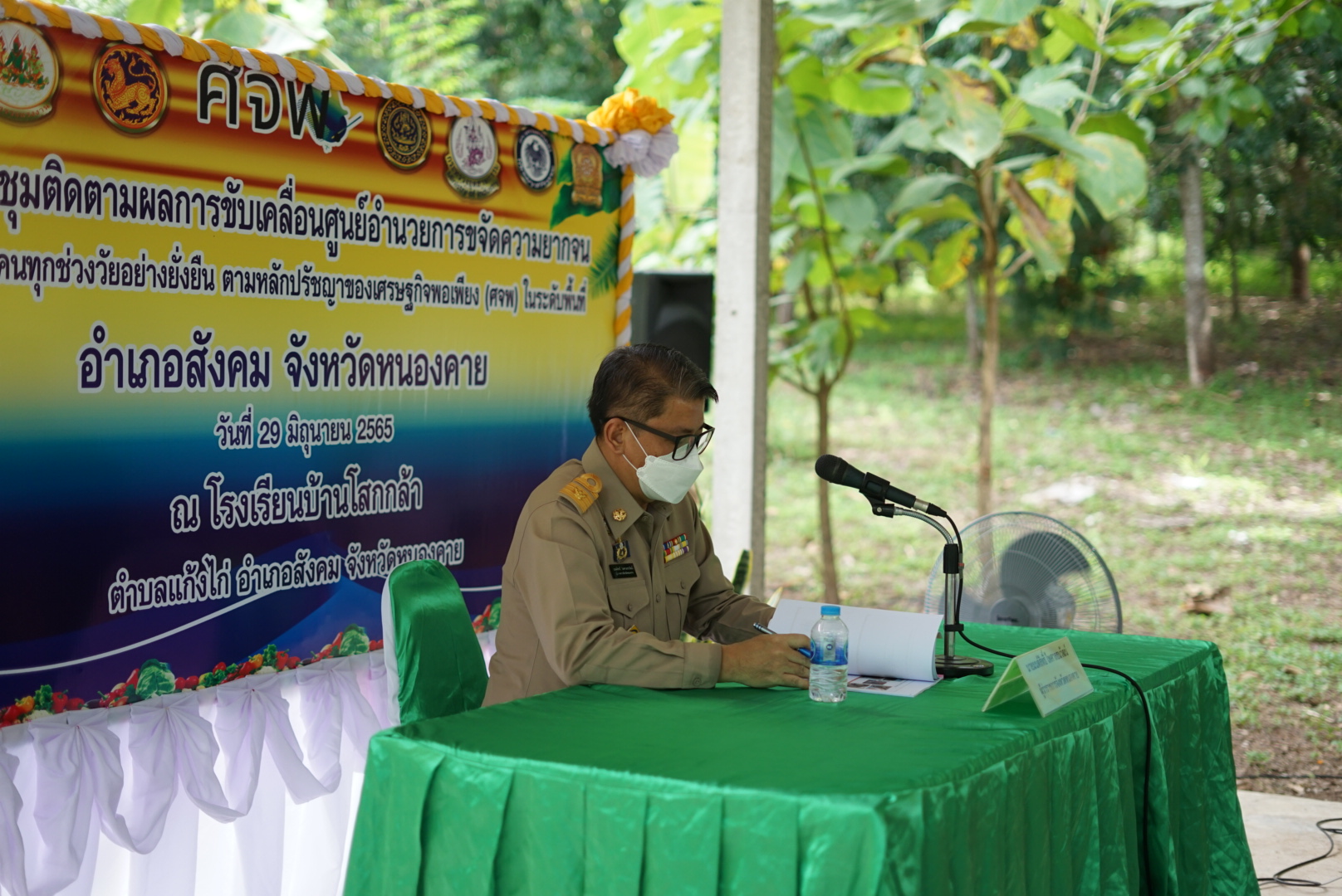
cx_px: 671
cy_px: 448
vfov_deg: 27.0
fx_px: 1865
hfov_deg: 39.6
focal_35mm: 50
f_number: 2
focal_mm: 50
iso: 400
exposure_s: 1/640
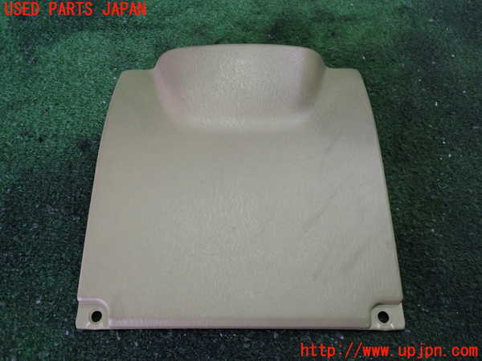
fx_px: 418
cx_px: 241
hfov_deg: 60.0
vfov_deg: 46.8
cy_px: 180
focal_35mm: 30
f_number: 2.3
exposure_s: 1/50
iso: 400
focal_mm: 5.4
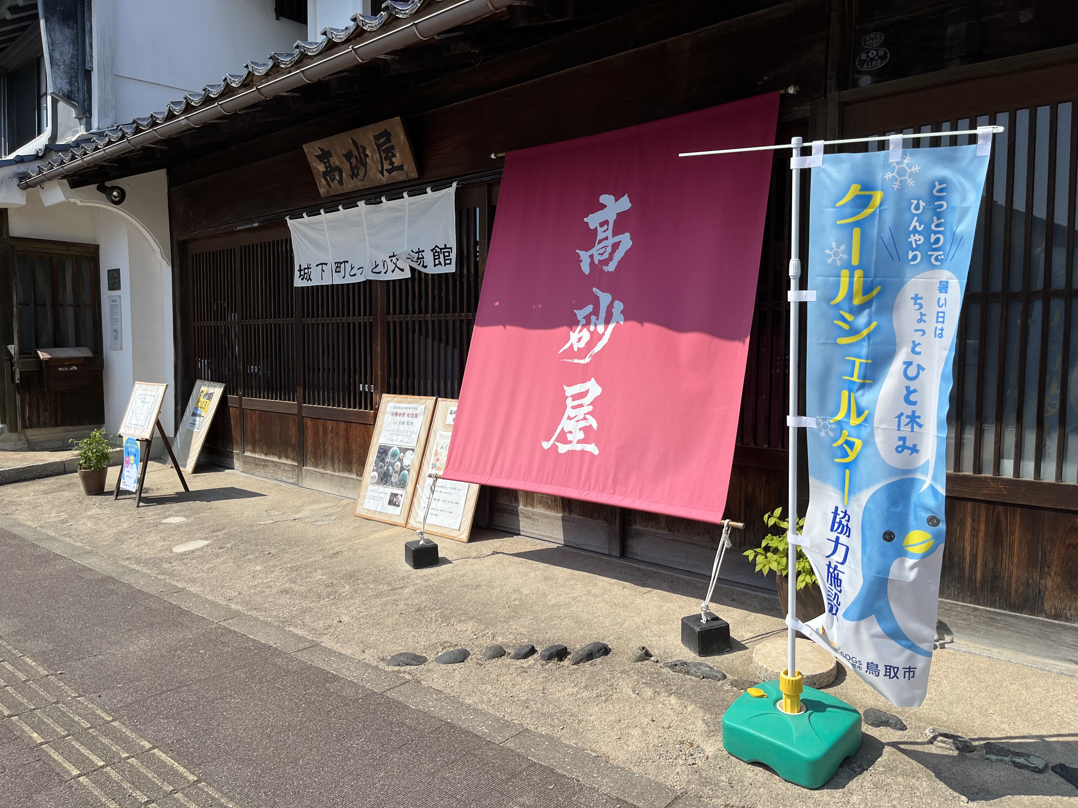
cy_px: 404
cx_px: 539
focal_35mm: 26
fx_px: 810
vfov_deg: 53.1
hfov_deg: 67.3
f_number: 1.6
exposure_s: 1/4310
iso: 50
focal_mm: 5.1
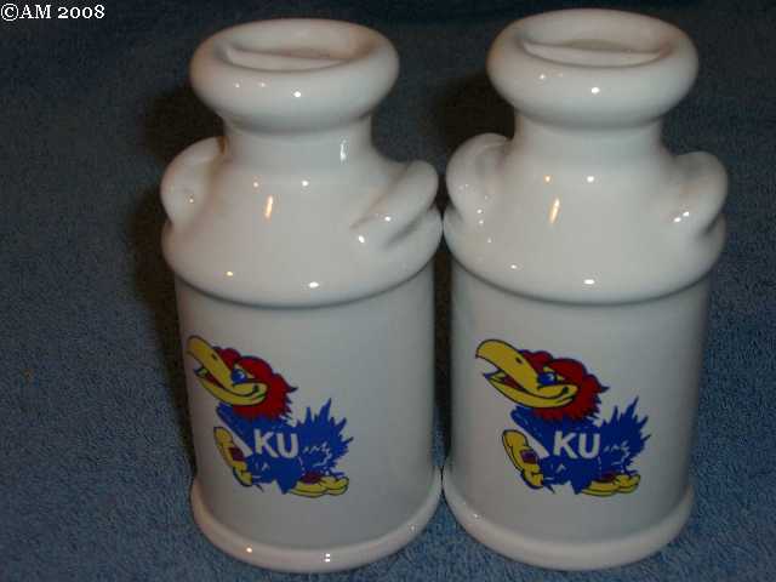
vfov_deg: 22.3
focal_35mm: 66
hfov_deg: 29.4
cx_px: 388
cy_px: 291
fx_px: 1480
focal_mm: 13.7
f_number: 7.6
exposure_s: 1/30
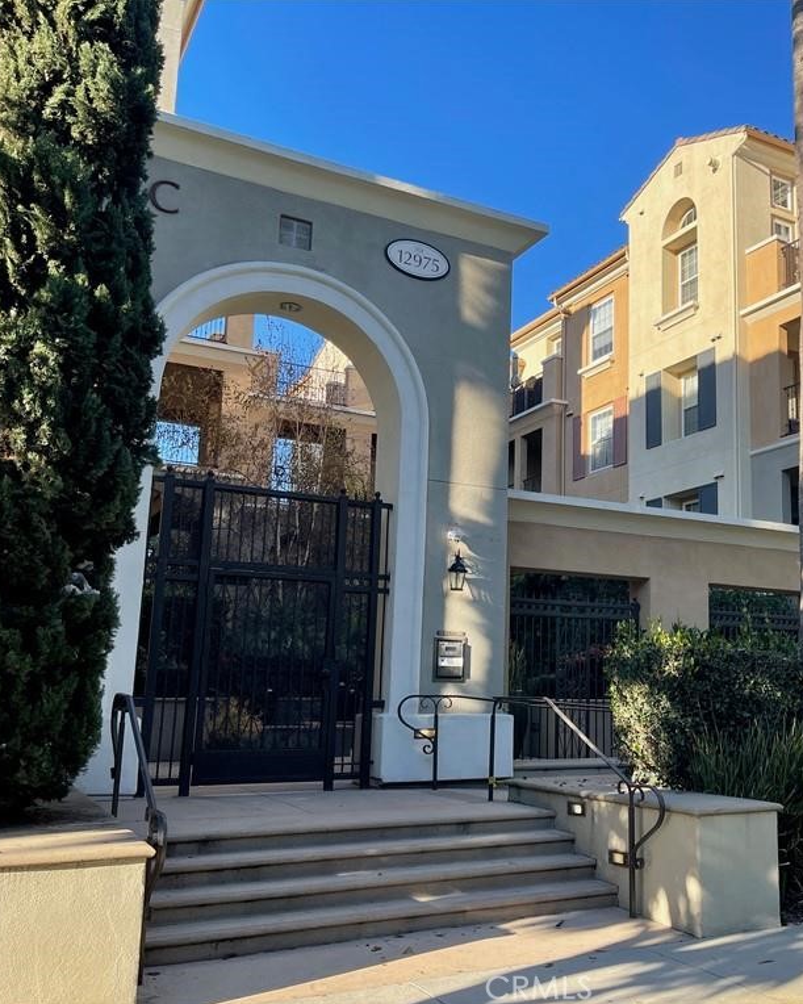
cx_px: 577
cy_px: 502
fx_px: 1010
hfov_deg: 42.3
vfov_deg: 52.9
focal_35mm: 34
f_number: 1.6
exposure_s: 1/1030
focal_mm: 5.1
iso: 32
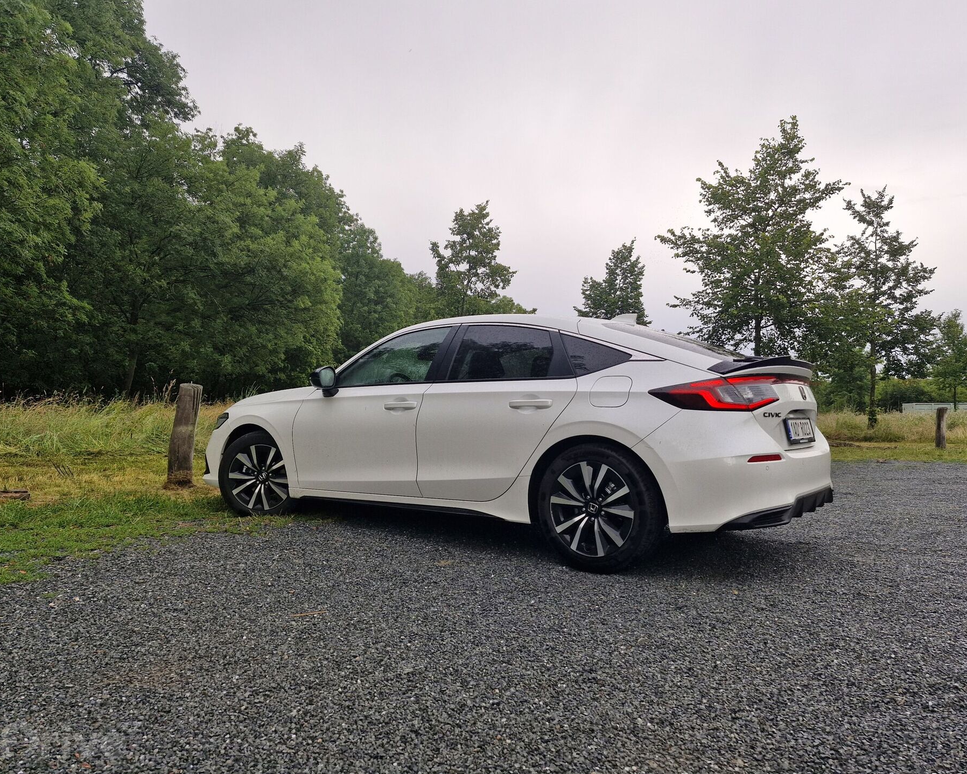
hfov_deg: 70.3
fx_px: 687
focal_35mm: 24
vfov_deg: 58.8
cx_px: 502
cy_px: 387
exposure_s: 1/235
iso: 50
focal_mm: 5.54
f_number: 1.8
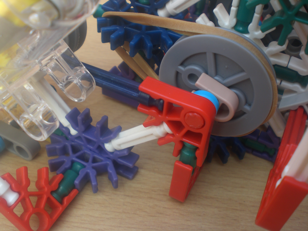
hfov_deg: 49.0
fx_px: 338
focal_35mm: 38
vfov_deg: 37.7
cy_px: 116
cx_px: 154
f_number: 3.1
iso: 50
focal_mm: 6.3
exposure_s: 1/80
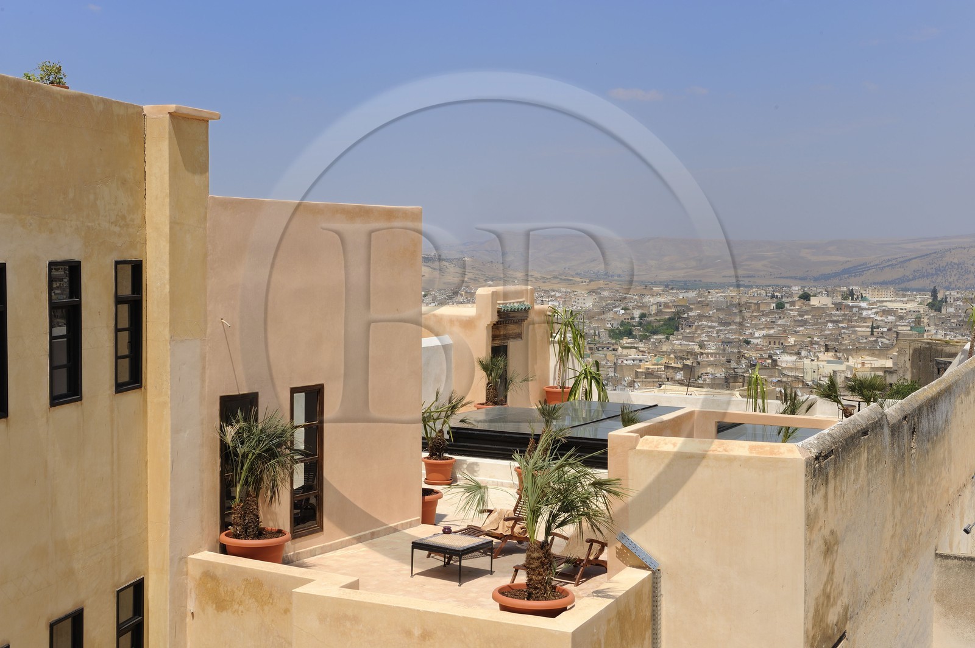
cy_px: 324
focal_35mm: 50
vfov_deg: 26.9
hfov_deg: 39.6
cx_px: 488
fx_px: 1353
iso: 200
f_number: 16
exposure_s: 1/160
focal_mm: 50
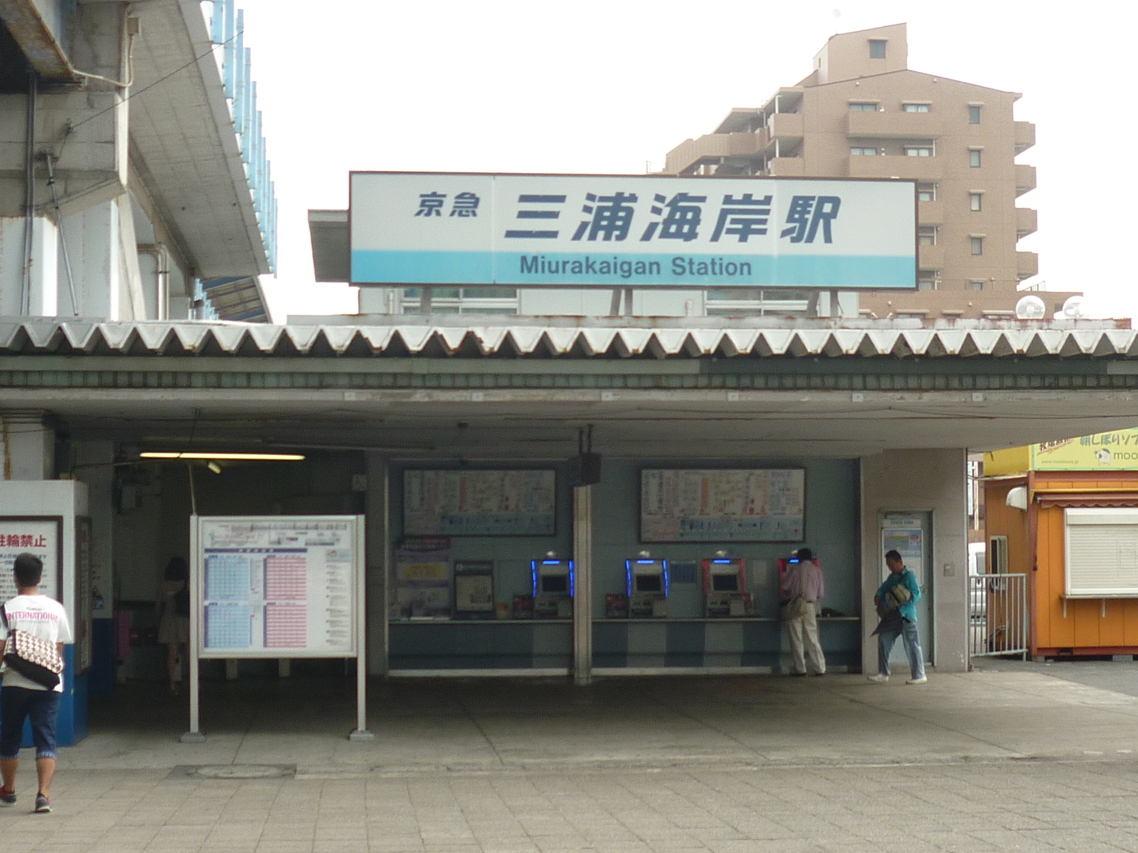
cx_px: 569
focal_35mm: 64
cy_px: 426
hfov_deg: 30.3
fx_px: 2104
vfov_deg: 22.9
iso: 80
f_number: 2.9
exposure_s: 1/400
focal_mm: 5.9
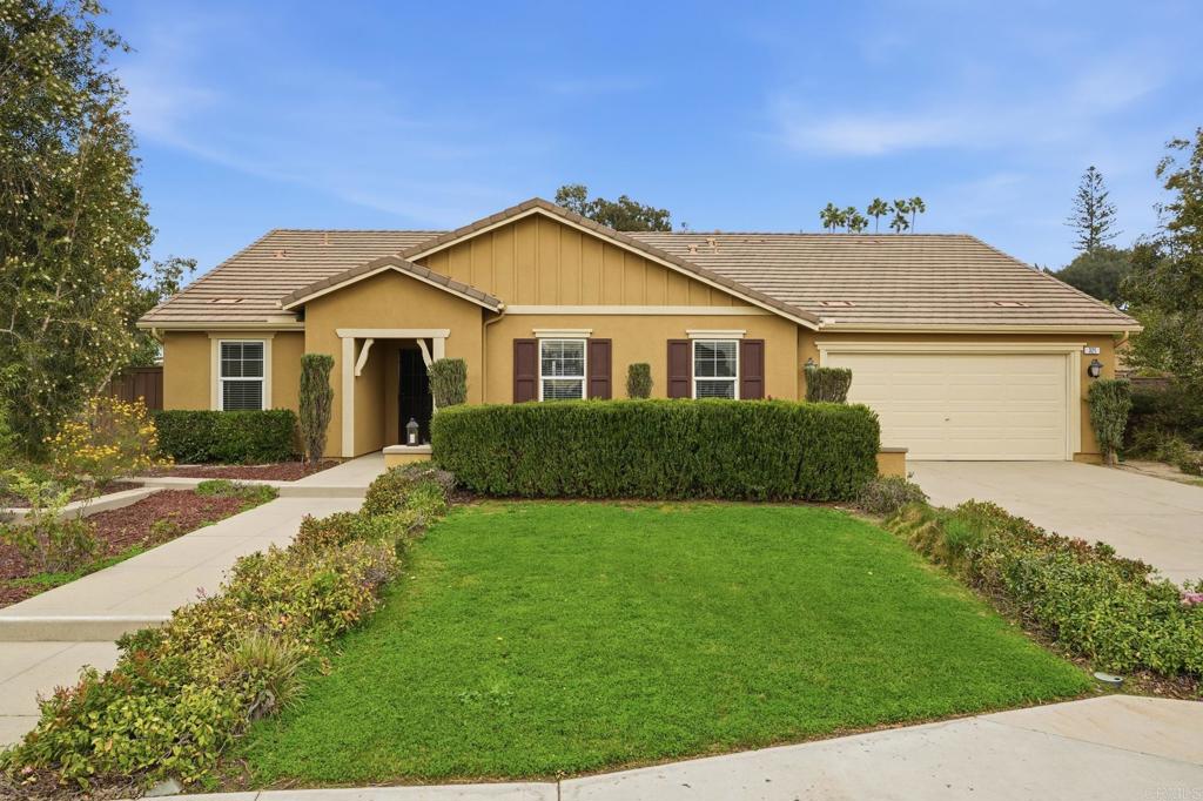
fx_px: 852
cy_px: 400
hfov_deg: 70.5
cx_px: 602
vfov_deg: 50.4
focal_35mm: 26
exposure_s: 1/800
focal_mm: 25.5
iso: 250
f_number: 9
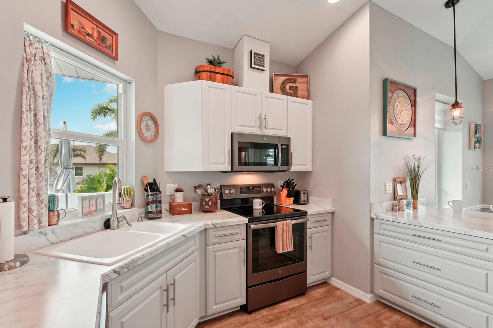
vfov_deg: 70.4
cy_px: 168
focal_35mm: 17
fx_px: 233
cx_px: 235
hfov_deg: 93.2
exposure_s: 1/15
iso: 400
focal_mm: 16
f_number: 8
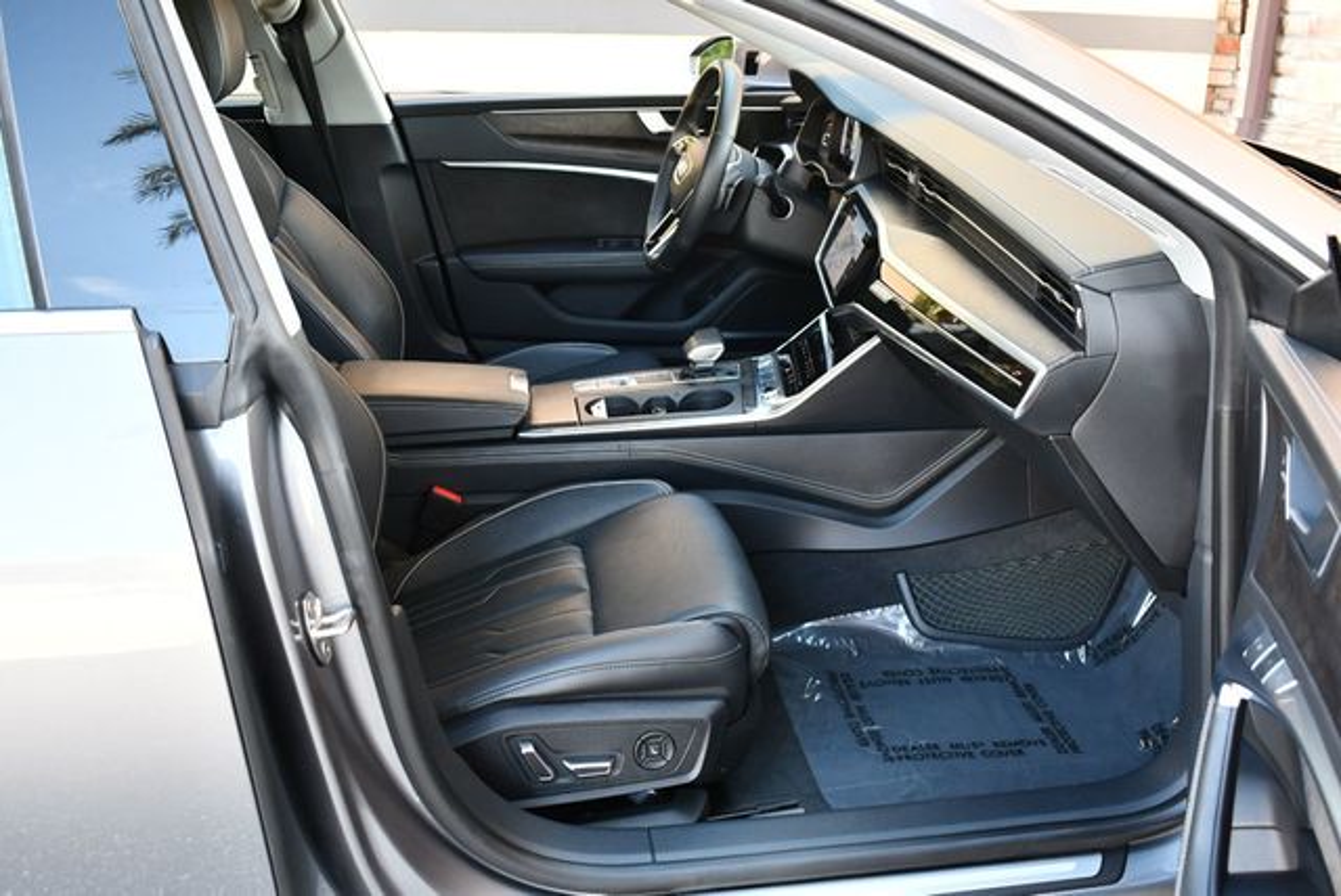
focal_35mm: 36
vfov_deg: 36.9
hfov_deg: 53.1
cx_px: 670
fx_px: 1342
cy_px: 448
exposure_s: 1/160
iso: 800
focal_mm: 18
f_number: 3.5
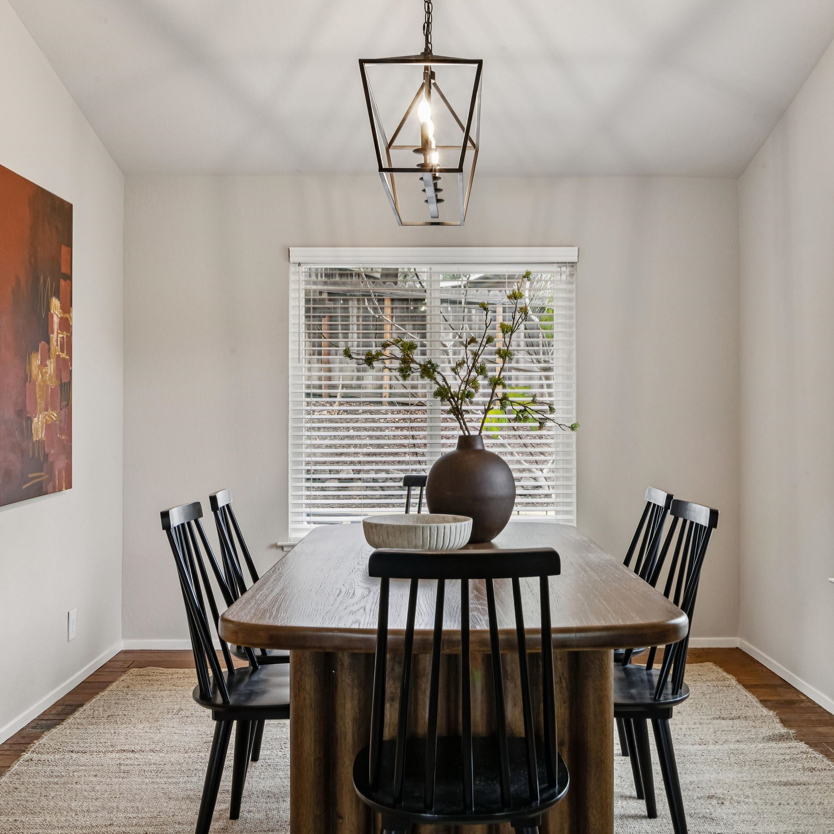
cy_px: 415
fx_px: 1090
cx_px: 464
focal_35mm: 40
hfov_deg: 41.8
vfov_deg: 41.9
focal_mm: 31
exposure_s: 1/13
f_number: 16
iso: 640
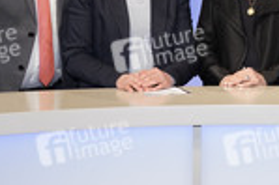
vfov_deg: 11.8
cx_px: 297
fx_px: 890
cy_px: 4
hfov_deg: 17.3
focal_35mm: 115
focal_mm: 38
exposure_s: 1/125
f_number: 5.6
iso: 2000
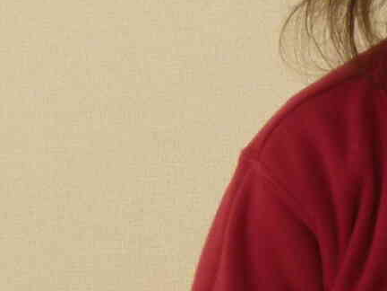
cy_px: 327
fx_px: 3712
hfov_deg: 5.9
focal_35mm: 332
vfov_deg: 4.5
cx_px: 473
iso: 250
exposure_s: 1/80
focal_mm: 12.4
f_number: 4.2
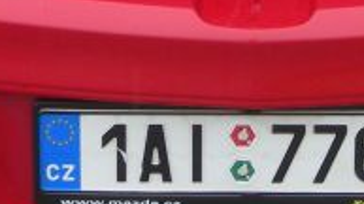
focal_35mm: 224
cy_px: -254
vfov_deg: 5.3
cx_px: 223
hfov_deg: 9.6
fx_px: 2159
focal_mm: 7.1
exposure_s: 1/276
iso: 64
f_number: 3.1
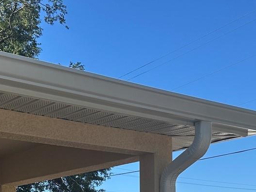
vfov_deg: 18.6
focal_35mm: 73
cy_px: 256
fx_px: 540
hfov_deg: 26.6
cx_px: 151
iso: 80
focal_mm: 6.86
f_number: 1.78
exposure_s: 1/3861
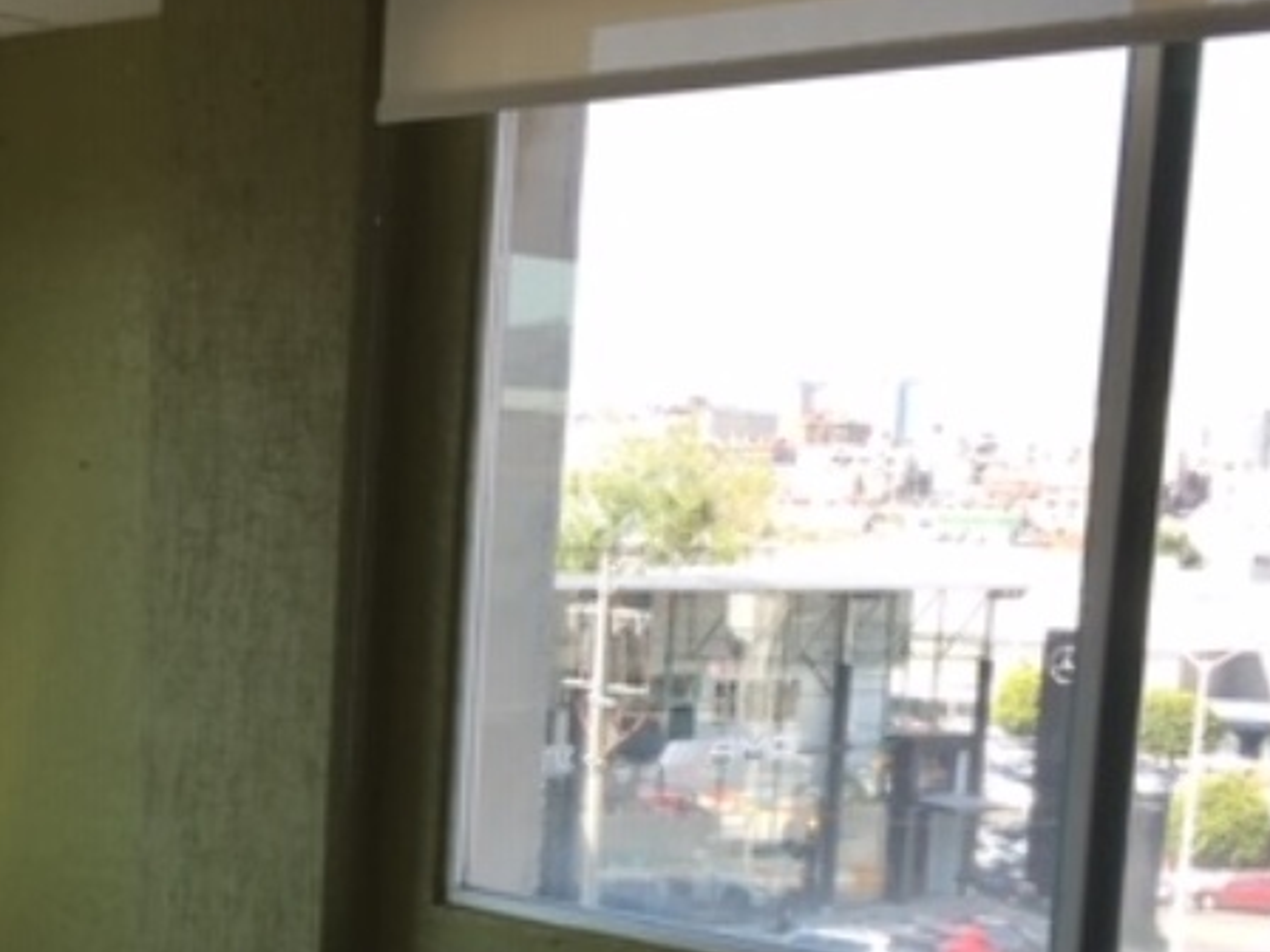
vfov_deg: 21.0
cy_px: 816
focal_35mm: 69
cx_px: 116
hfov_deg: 27.1
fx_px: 2531
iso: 32
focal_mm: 4.15
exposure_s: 1/208
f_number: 2.2
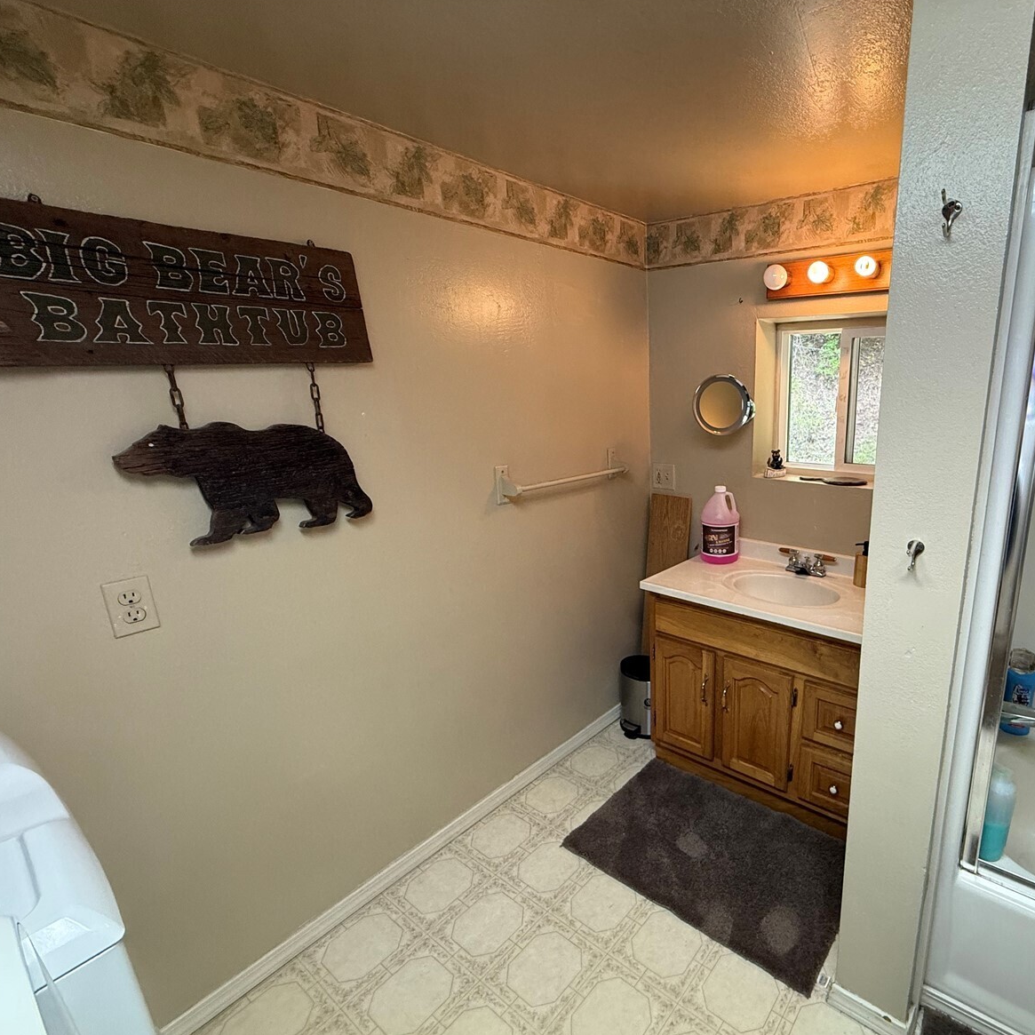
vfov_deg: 84.0
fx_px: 575
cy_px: 528
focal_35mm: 17
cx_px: 700
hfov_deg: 80.8
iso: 250
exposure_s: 1/120
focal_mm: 2.22
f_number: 2.2
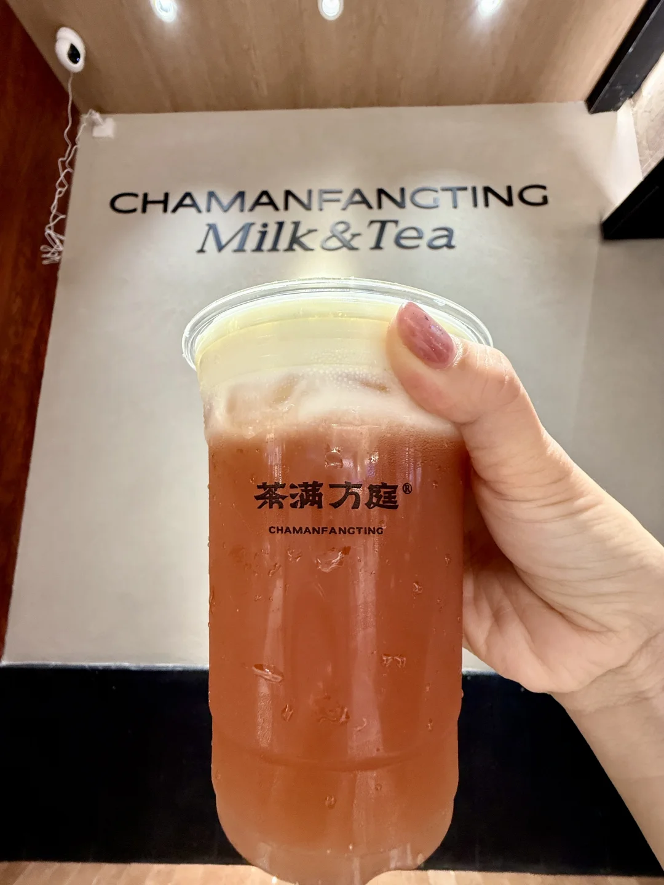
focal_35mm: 14
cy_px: 442
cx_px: 332
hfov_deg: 85.7
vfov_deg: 102.1
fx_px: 358
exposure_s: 1/56
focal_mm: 2.22
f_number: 2.2
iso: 320
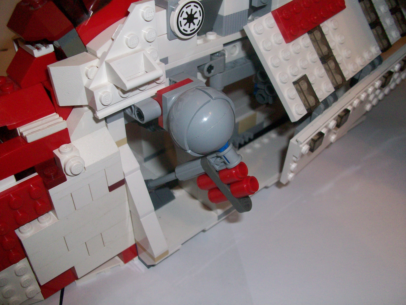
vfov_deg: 41.8
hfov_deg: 54.0
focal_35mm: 34
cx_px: 203
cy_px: 152
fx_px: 399
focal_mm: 5.7
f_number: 2.8
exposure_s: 1/60
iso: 160
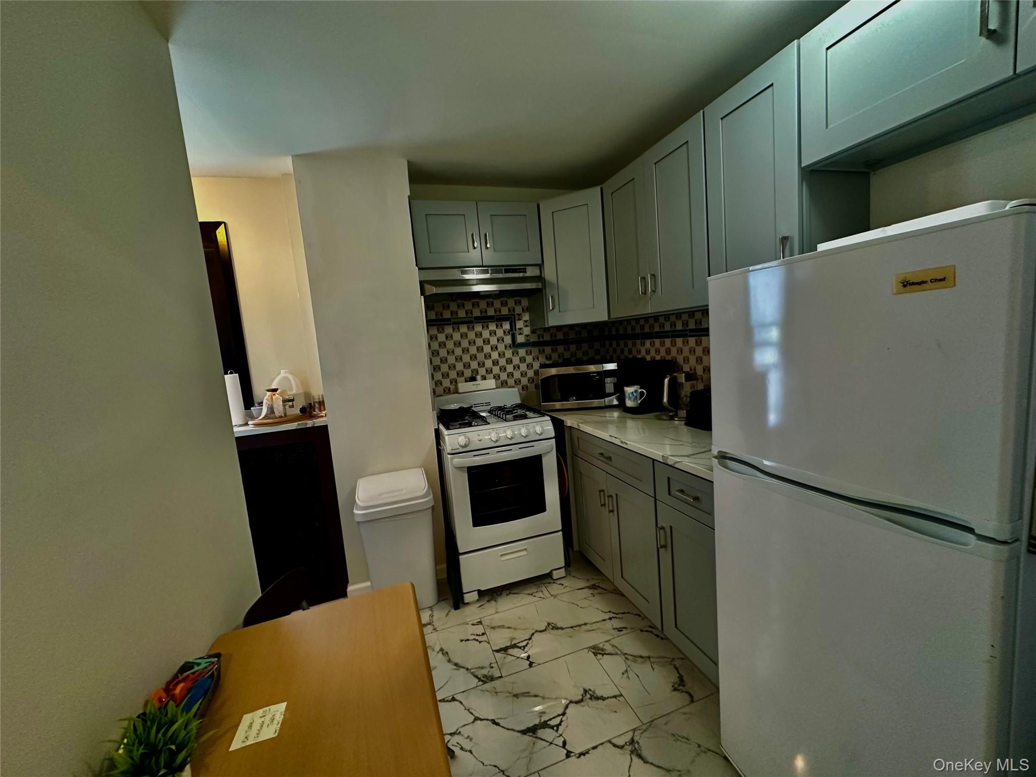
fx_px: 419
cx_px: 518
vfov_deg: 85.7
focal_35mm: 14
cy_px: 388
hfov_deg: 102.1
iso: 320
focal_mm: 2.22
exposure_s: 1/60
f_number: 2.2
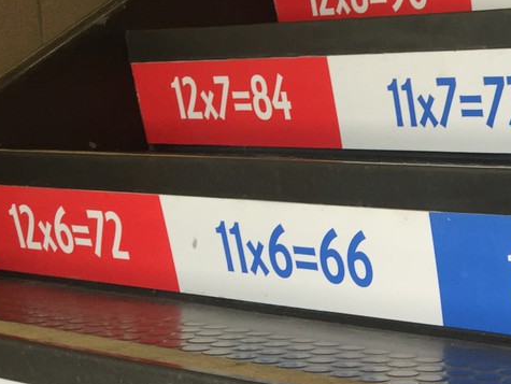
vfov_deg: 16.9
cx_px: 614
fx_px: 1197
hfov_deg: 22.2
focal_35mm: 81
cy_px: 531
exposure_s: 1/60
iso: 40
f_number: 2.2
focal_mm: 4.15
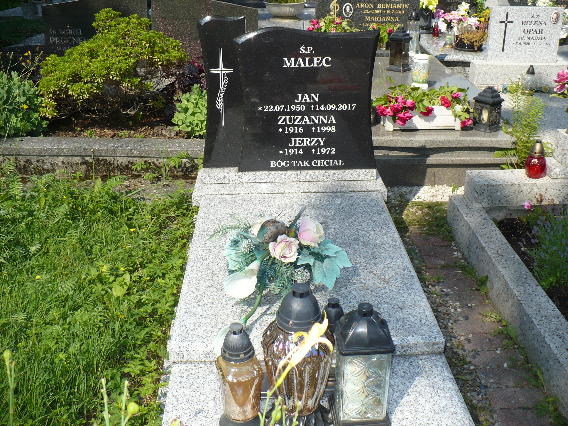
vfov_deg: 38.7
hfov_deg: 50.1
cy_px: 213
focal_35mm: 37
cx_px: 284
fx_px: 607
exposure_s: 1/1000
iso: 100
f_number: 2.8
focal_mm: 6.1
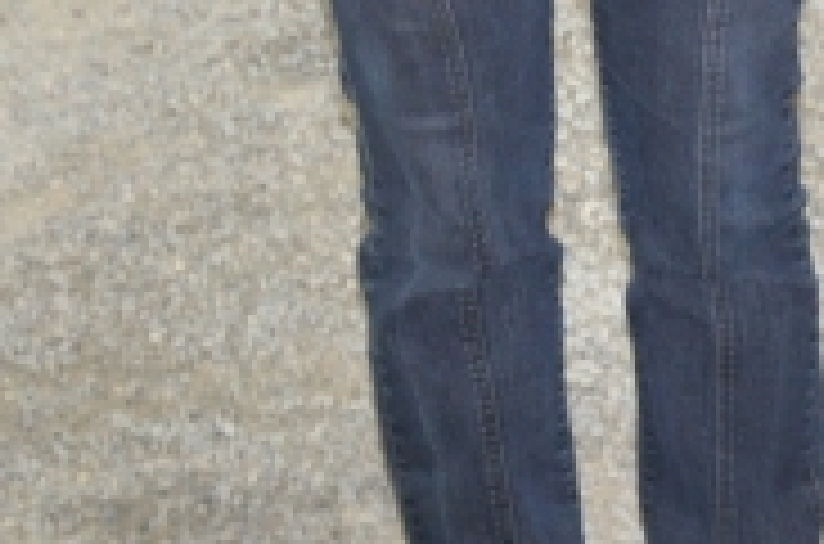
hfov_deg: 5.6
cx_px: 792
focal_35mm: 369
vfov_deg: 3.7
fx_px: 8424
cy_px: -636
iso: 800
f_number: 5
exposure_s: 1/60
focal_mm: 50
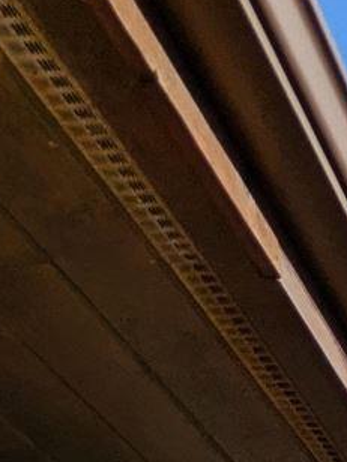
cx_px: 842
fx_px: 2499
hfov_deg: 7.4
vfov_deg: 8.5
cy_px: 1470
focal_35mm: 187
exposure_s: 1/1972
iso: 46
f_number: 1.89
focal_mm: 5.43
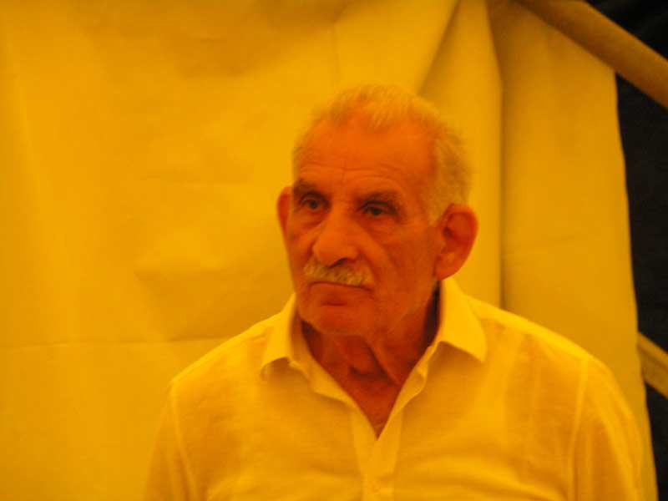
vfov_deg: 6.2
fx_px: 4631
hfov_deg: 8.2
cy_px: 250
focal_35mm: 240
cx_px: 334
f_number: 3.2
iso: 200
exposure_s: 1/125
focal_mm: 39.8
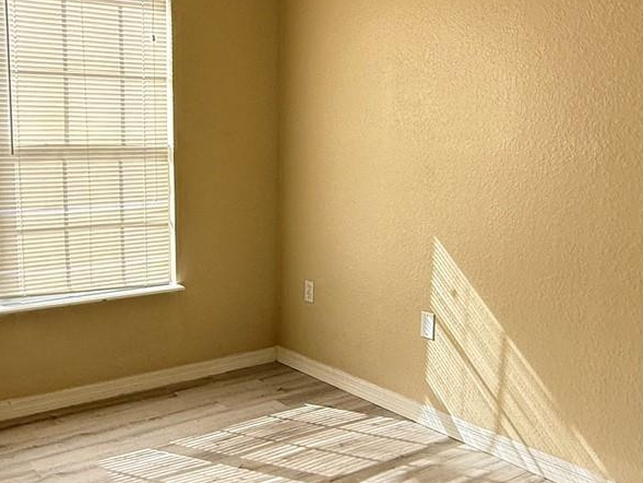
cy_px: 244
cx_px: 221
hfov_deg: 48.2
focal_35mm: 38
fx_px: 706
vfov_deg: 37.7
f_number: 2.2
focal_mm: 2.22
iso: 64
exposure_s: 1/160
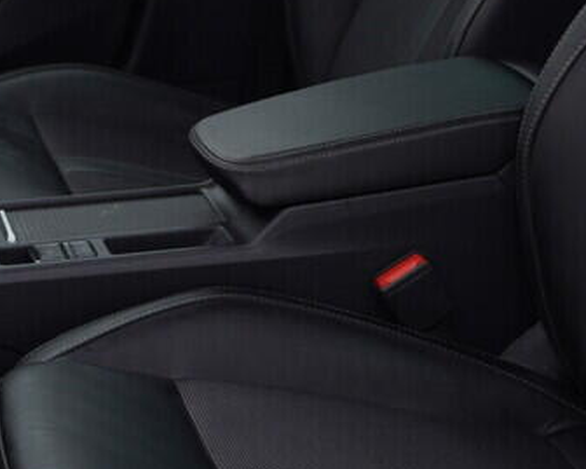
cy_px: 153
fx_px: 1787
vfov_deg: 14.9
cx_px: 167
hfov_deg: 18.5
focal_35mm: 103
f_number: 3.5
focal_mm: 24
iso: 125
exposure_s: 1/60
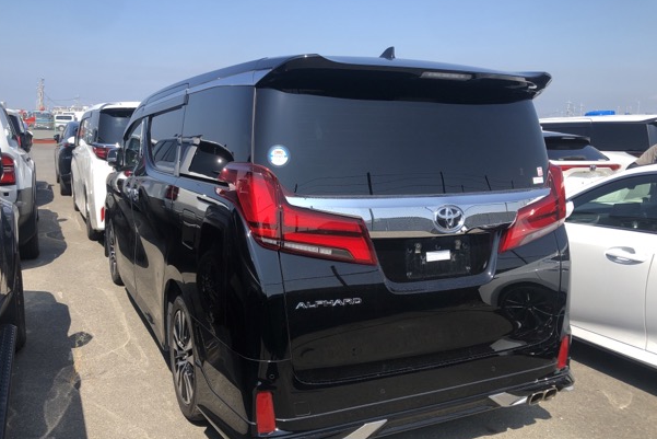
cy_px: 255
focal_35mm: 31
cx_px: 316
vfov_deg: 42.2
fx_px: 566
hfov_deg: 60.3
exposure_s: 1/979
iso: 20
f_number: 1.8
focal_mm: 3.99
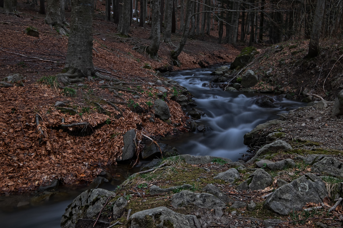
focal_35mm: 36
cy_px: 114
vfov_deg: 36.9
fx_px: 343
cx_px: 172
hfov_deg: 53.1
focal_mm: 24
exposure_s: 9
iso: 200
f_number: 11
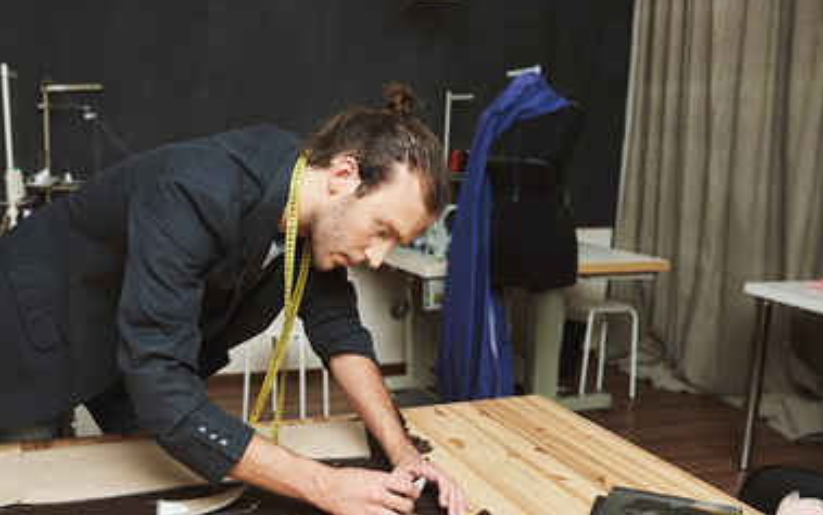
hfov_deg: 46.0
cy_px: 304
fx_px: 965
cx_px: 334
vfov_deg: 29.8
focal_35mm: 43
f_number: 3.5
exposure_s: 1/160
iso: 100
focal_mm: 32
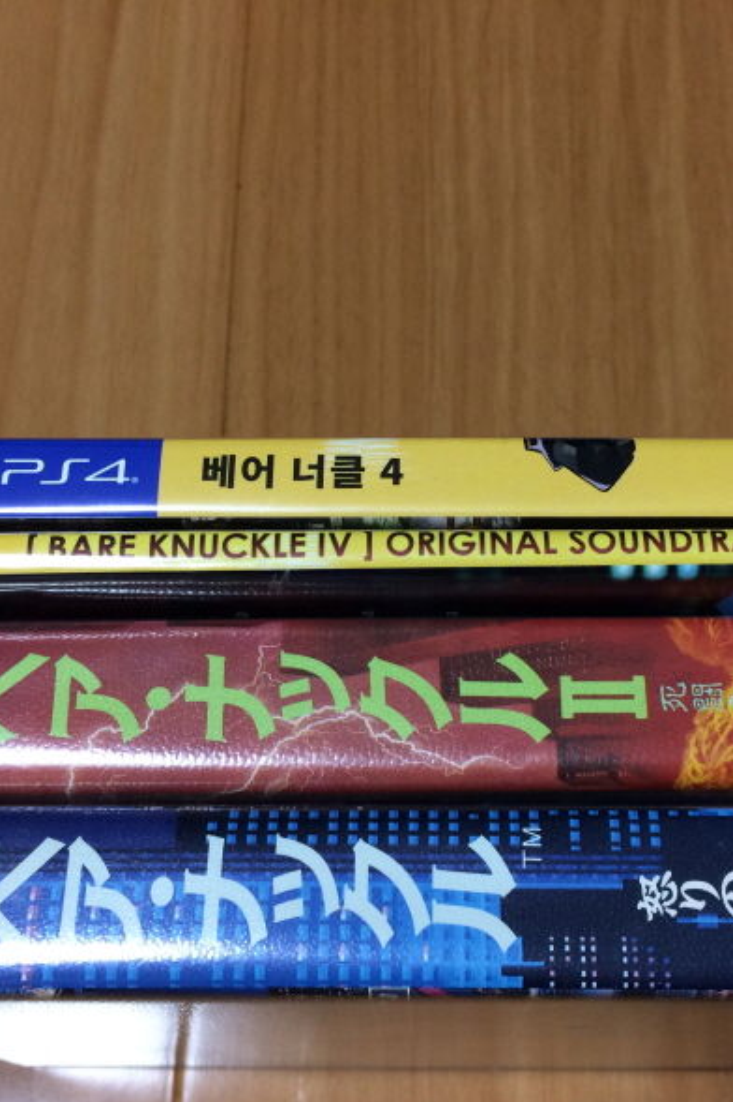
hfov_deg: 32.5
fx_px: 1254
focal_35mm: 41
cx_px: 434
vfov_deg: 47.4
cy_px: 559
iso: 100
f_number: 2.2
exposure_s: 1/30
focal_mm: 4.15
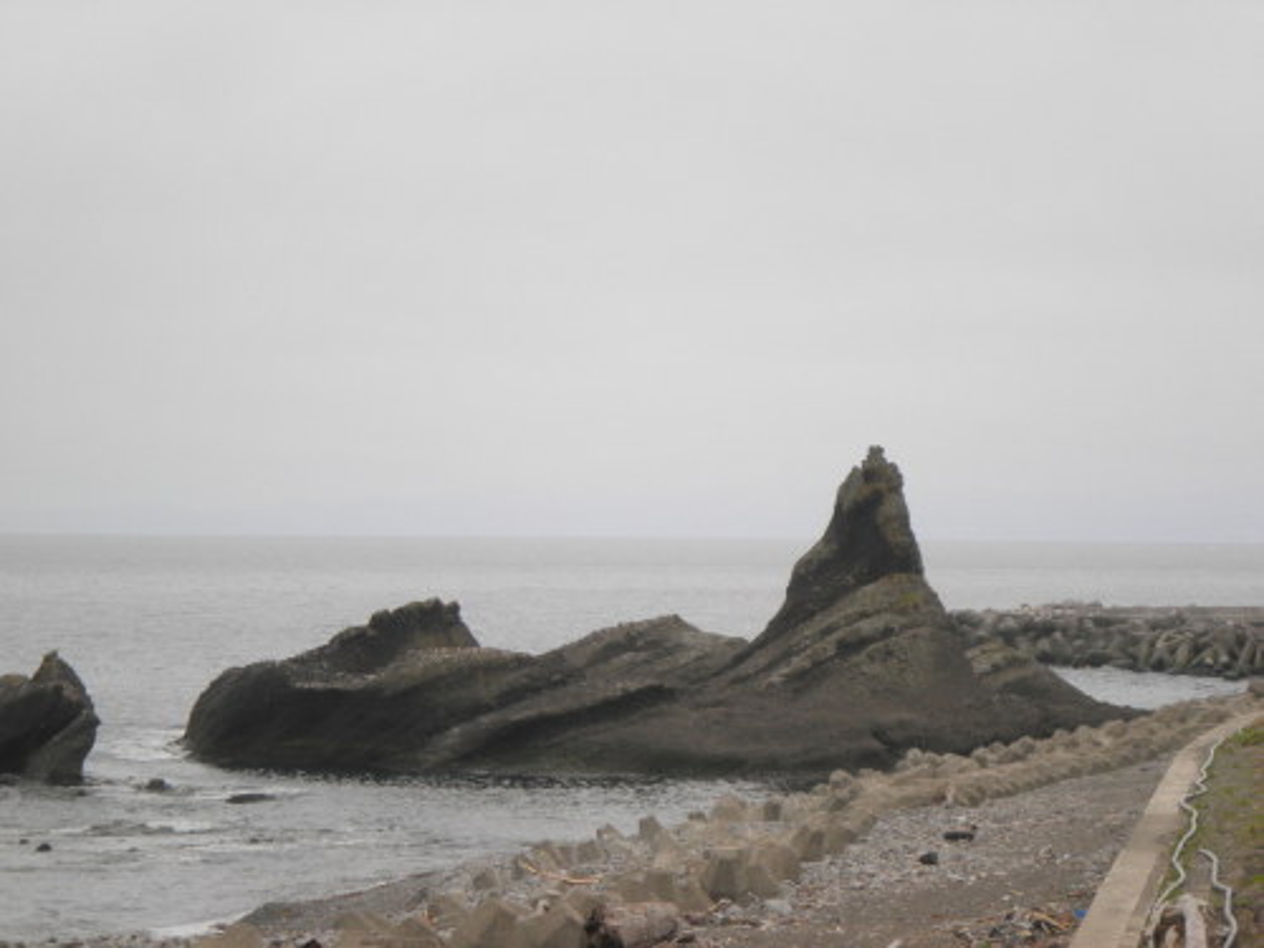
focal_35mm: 130
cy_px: 474
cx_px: 632
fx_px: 4747
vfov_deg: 11.4
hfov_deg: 15.2
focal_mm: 23.5
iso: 64
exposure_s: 1/250
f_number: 6.5
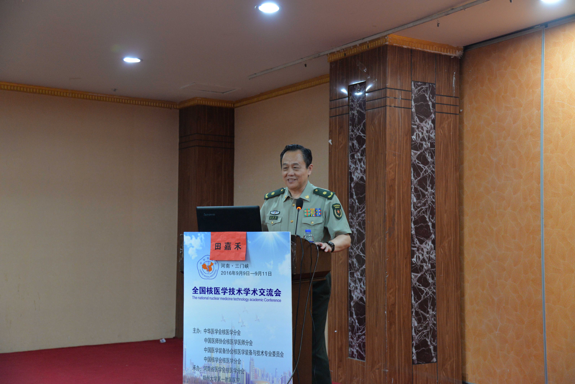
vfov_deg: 27.0
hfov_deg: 39.6
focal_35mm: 50
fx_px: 799
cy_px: 192
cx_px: 288
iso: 2500
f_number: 4
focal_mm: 50
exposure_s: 1/50
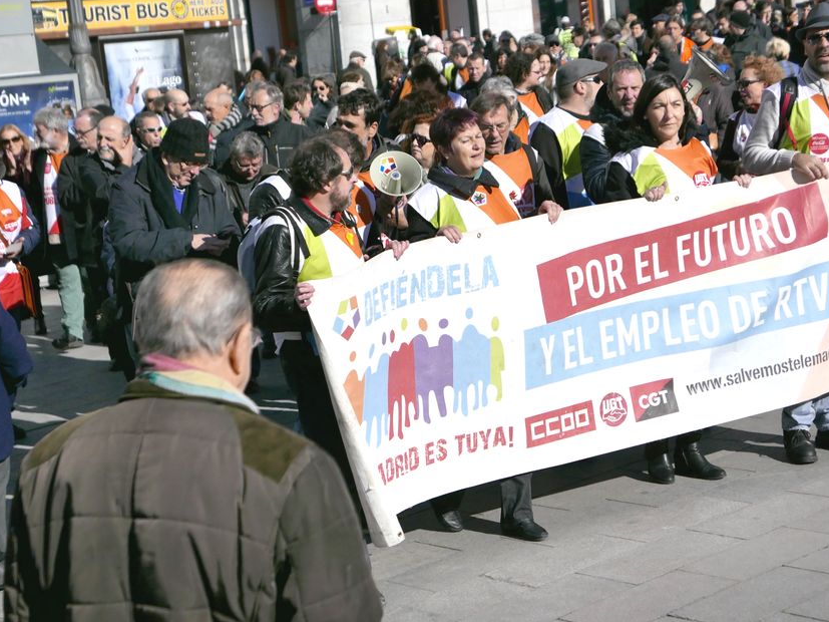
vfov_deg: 18.0
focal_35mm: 82
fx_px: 1963
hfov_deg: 23.8
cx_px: 443
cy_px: 312
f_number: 2.8
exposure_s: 1/16000
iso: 200
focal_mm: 34
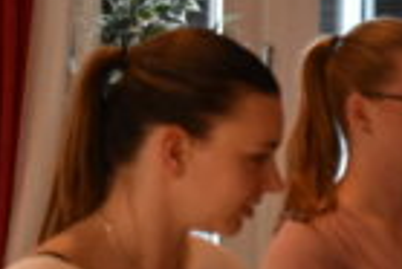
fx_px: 1934
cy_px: 178
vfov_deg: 8.0
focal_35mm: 173
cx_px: 477
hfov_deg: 11.6
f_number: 4.2
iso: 3200
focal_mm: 40
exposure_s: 1/500
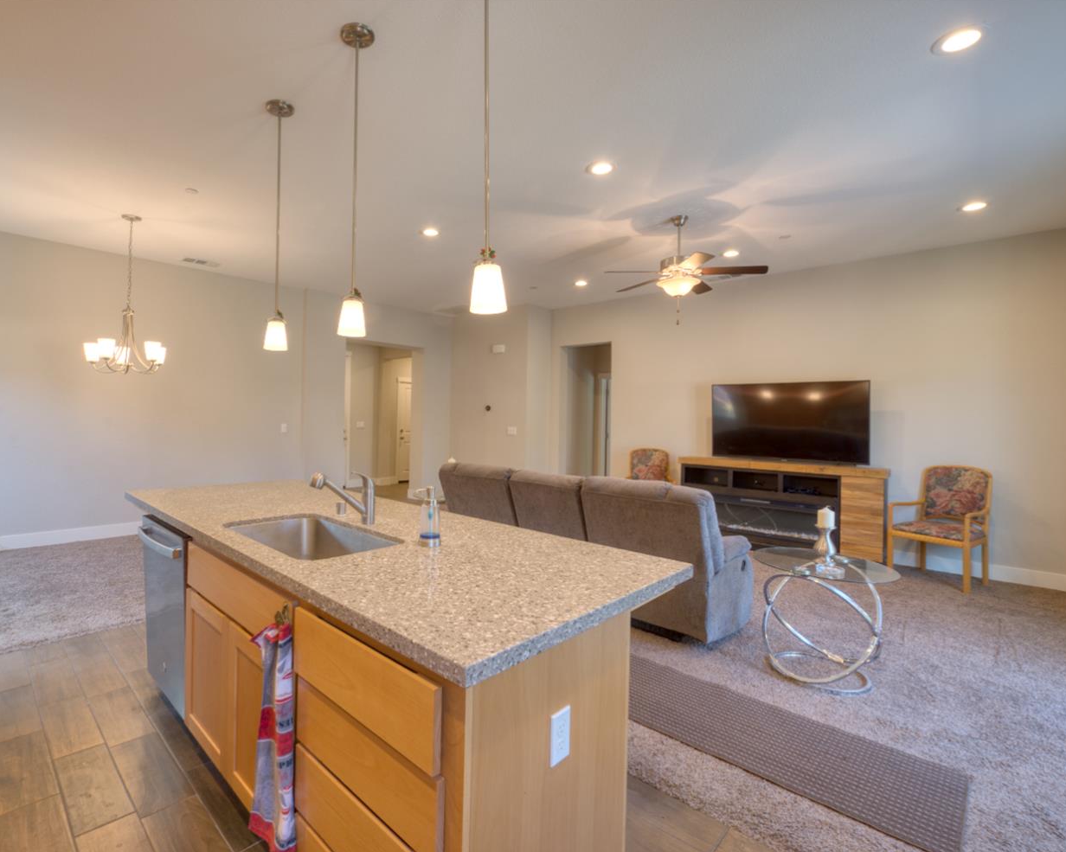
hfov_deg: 92.5
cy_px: 427
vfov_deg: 80.4
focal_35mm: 16
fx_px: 505
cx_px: 453
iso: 400
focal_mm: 14
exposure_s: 1/10
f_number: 10
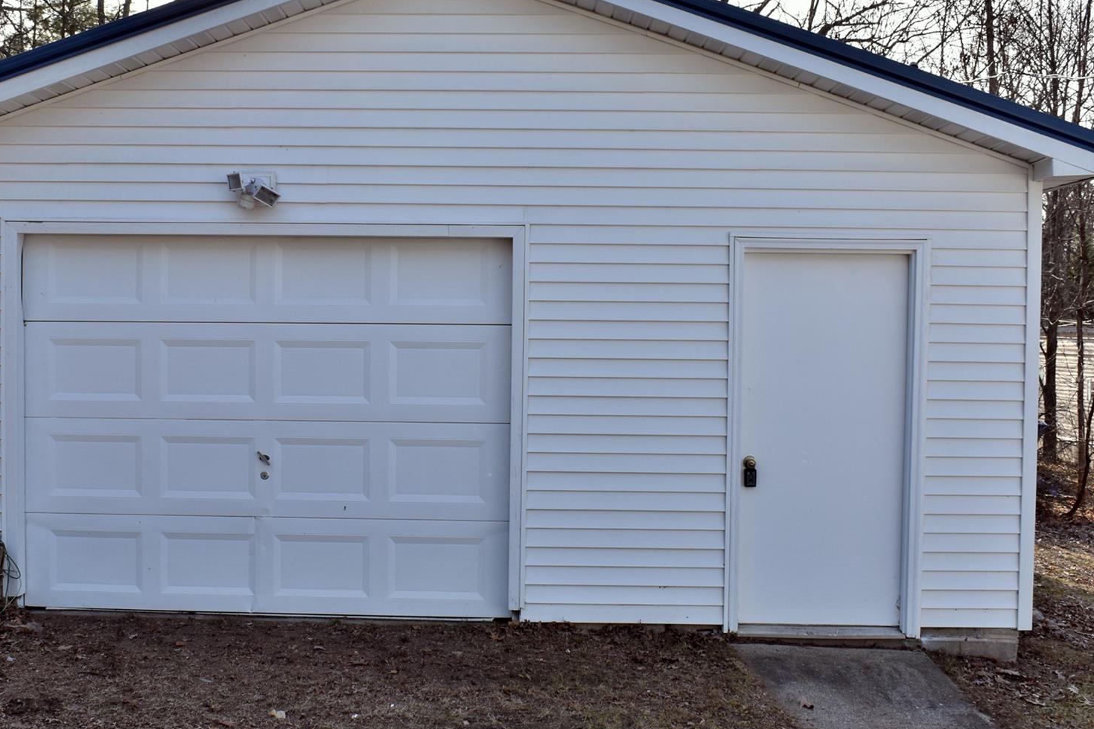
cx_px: 457
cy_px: 385
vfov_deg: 29.2
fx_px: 1398
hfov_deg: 42.6
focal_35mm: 46
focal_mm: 22
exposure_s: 1/250
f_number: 8
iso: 220
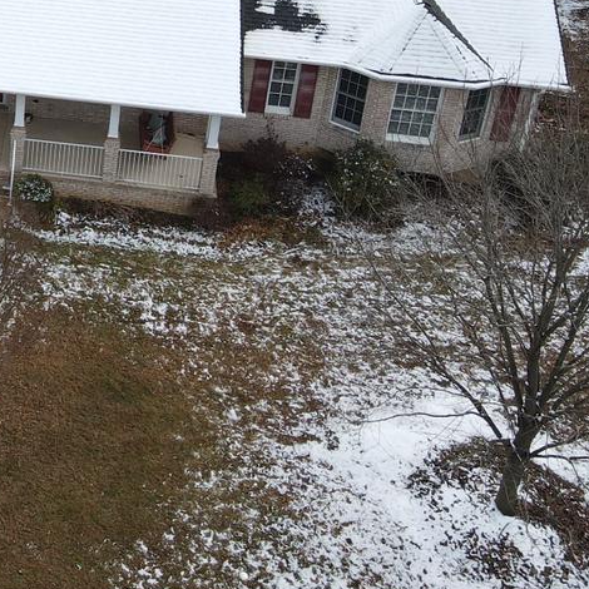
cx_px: -178
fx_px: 1251
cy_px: -64
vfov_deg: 24.6
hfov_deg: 23.4
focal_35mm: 65
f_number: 2.8
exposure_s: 1/250
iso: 100
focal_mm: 4.5
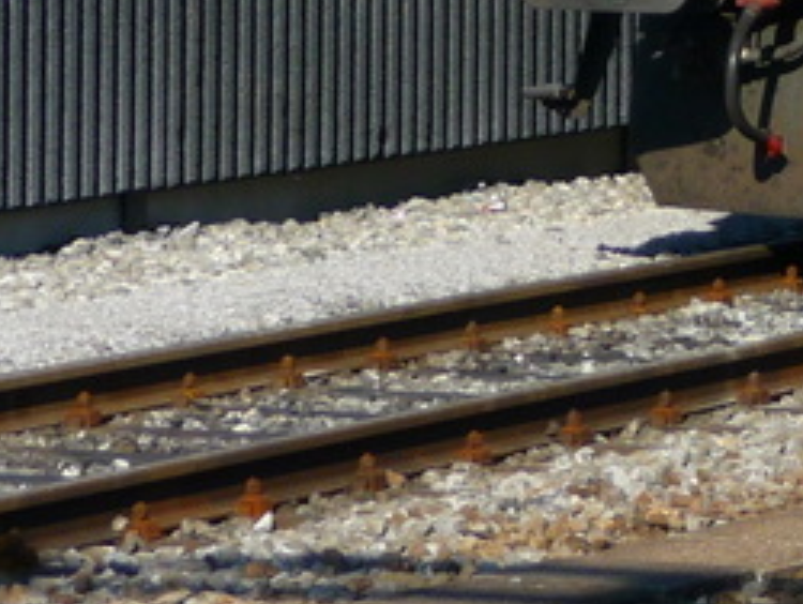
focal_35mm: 336
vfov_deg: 4.4
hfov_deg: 5.8
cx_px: 1346
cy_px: -376
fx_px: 7802
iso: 100
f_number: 4.7
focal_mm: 14.2
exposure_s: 1/500
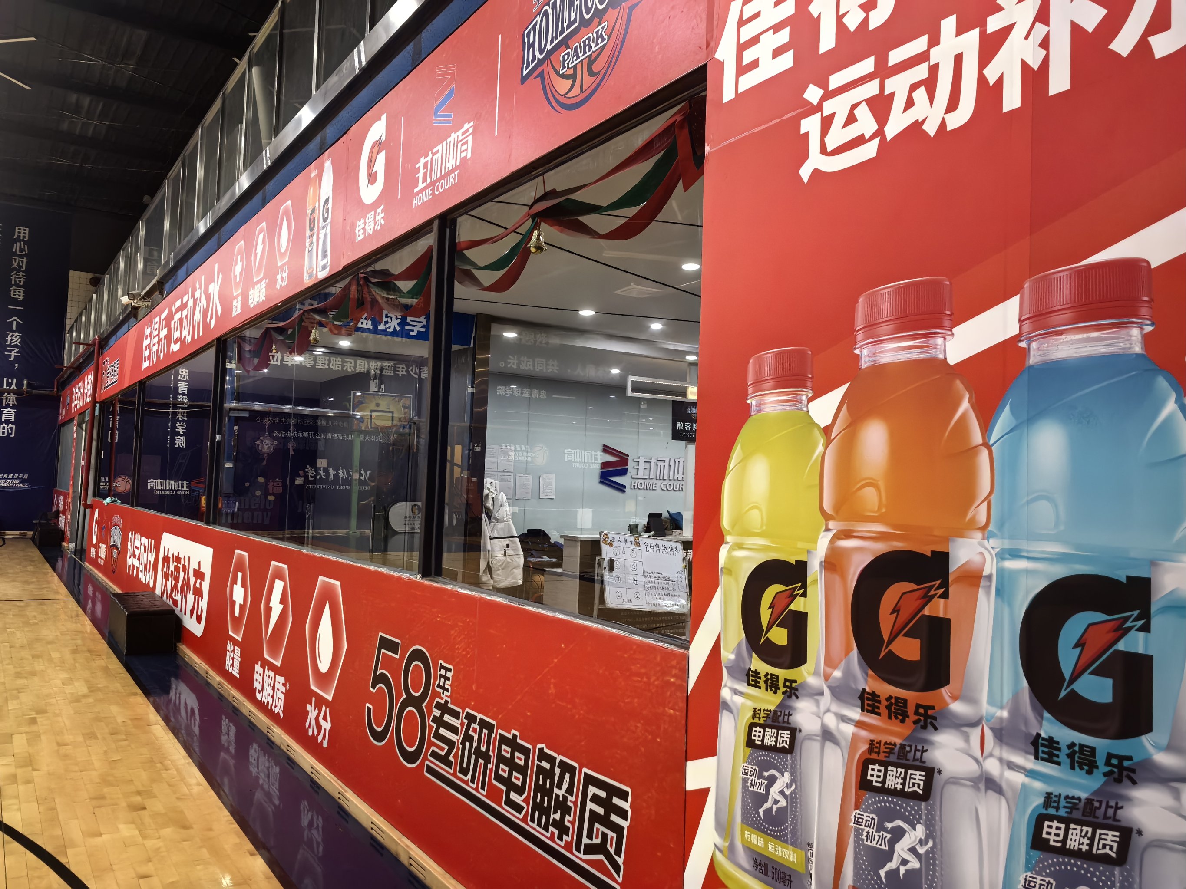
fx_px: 925
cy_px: 444
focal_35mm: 27
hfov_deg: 65.3
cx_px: 593
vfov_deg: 51.4
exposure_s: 1/100
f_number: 2
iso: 400
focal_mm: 5.75
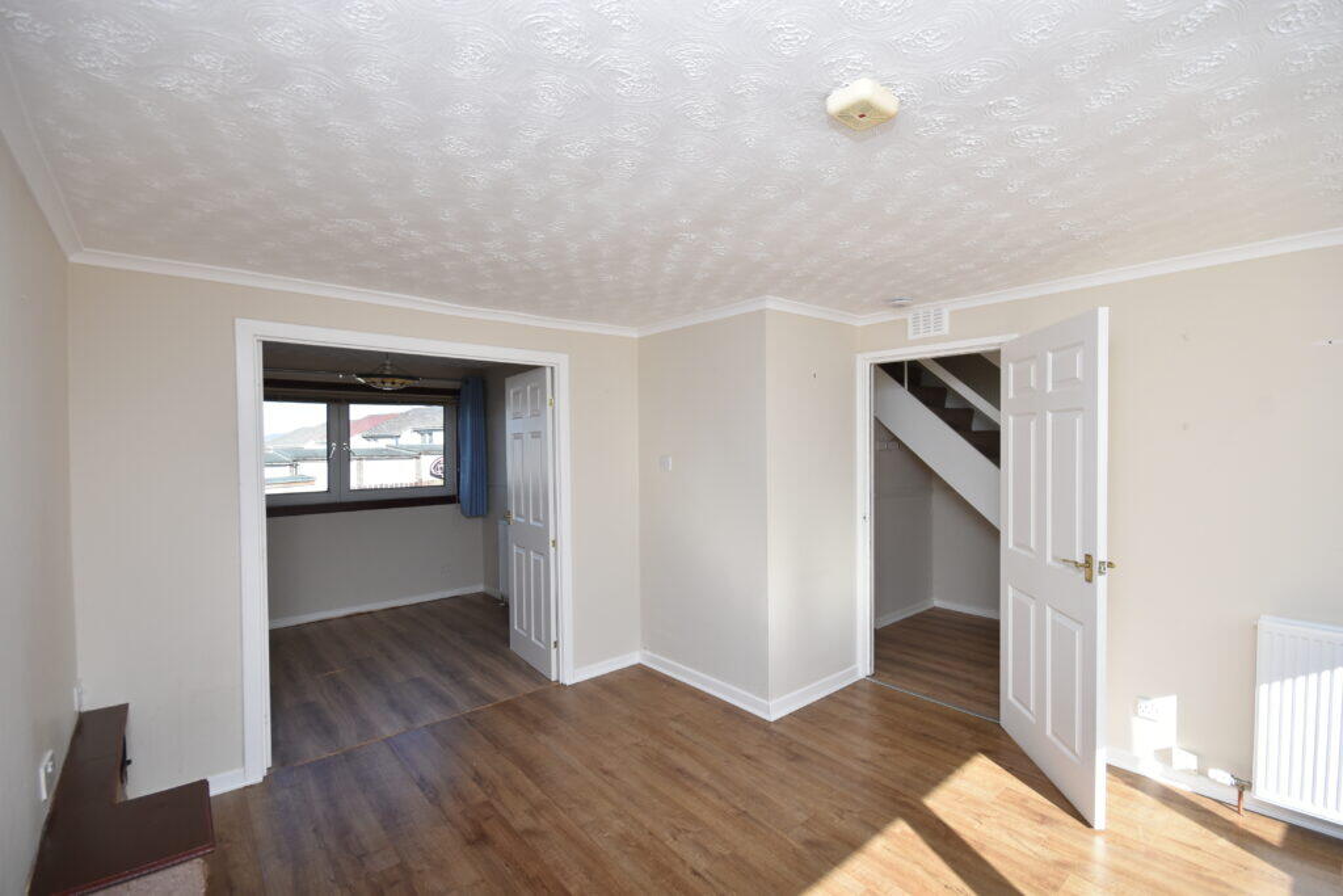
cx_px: 672
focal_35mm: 15
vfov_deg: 77.3
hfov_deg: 100.4
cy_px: 448
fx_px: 560
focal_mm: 10
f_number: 8
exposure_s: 1/250
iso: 400
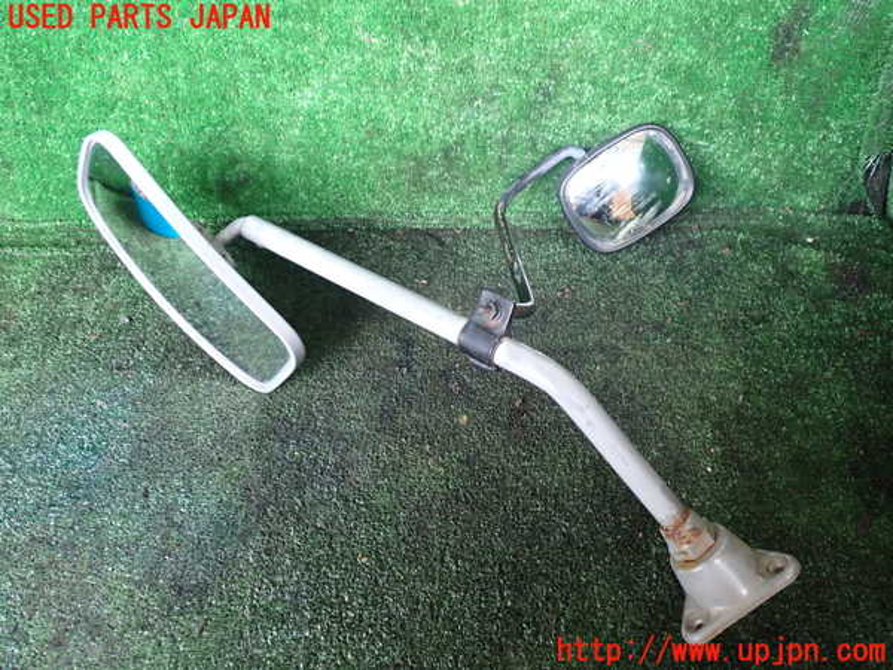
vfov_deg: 46.8
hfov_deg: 60.0
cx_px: 446
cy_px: 335
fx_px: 774
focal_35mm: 30
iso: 640
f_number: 2.3
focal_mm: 5.4
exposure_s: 1/30
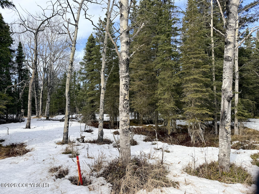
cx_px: 130
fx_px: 180
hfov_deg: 71.6
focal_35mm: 24
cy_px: 97
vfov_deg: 56.8
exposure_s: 1/2801
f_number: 1.78
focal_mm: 6.76
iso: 80
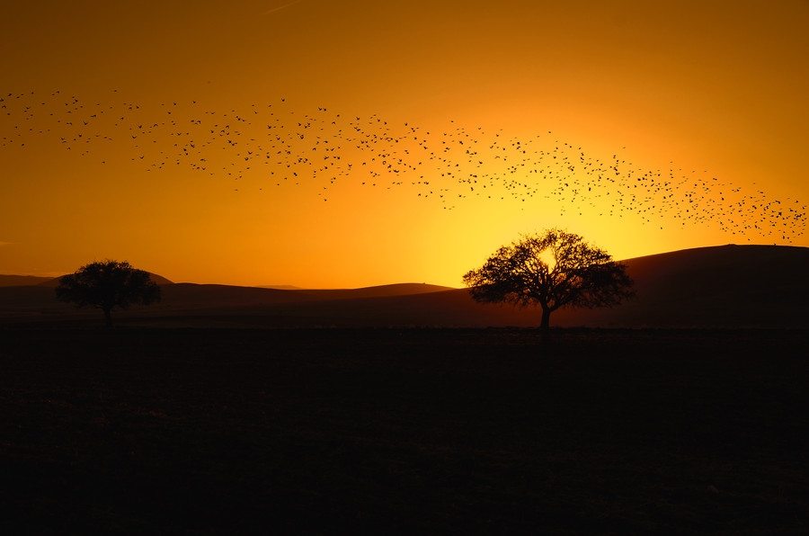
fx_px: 1043
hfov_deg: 42.4
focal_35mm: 46
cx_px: 404
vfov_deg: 28.8
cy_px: 268
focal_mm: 31
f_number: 7.1
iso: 160
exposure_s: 1/640
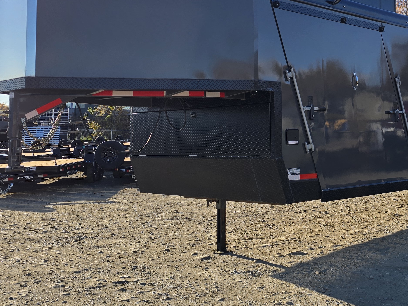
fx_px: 577
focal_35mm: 49
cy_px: 76
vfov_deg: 29.2
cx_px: 303
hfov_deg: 38.0
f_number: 1.7
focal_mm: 6.3
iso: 12
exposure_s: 1/643
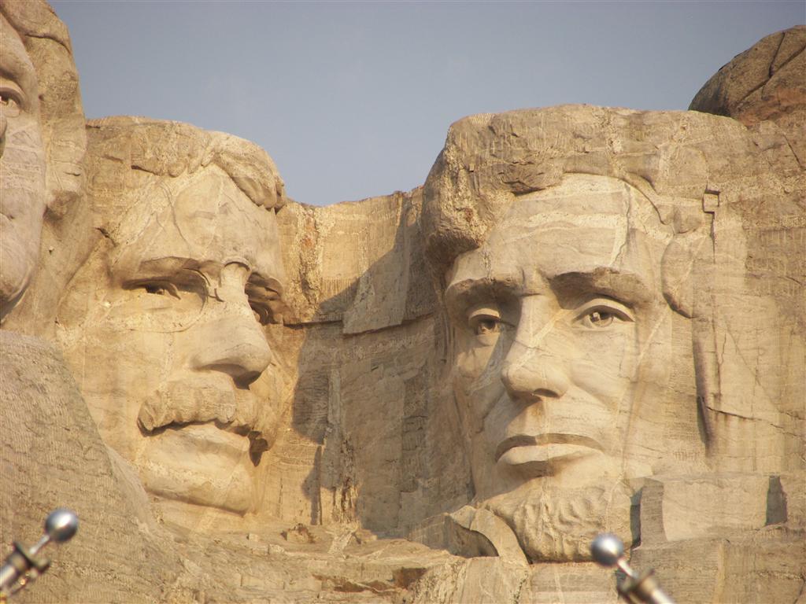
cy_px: 302
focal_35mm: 432
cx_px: 403
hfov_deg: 4.6
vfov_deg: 3.4
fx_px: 10059
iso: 64
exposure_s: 1/640
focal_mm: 72
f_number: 3.7
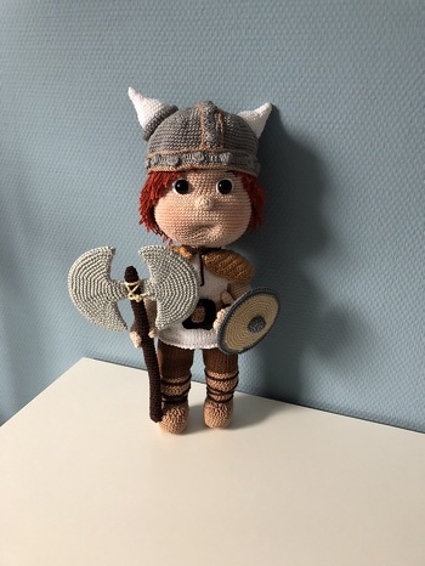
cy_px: 283
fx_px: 458
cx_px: 212
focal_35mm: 28
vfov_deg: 63.4
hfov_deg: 49.8
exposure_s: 1/13
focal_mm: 3.99
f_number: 1.8
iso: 100
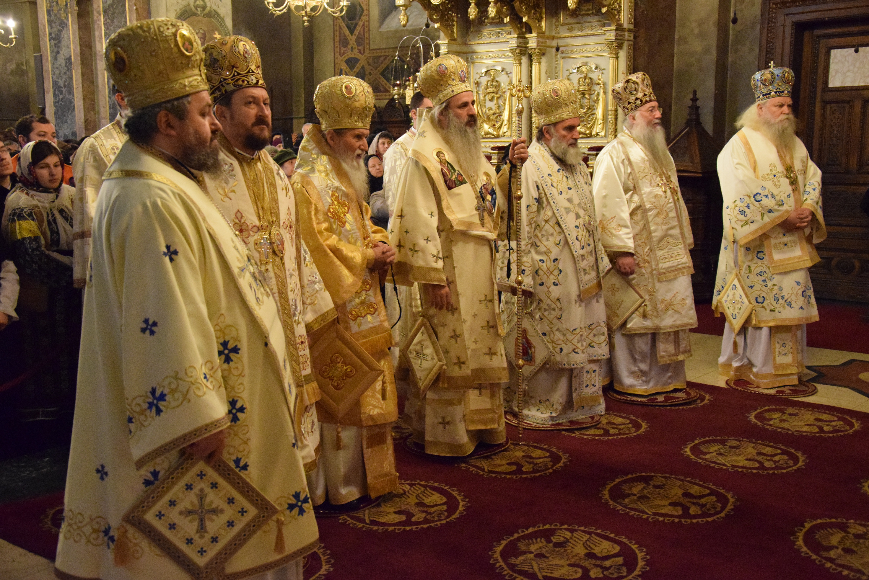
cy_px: 290
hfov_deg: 46.4
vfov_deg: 31.9
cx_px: 434
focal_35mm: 42
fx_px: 1014
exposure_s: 1/50
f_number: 4
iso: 8000
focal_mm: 28
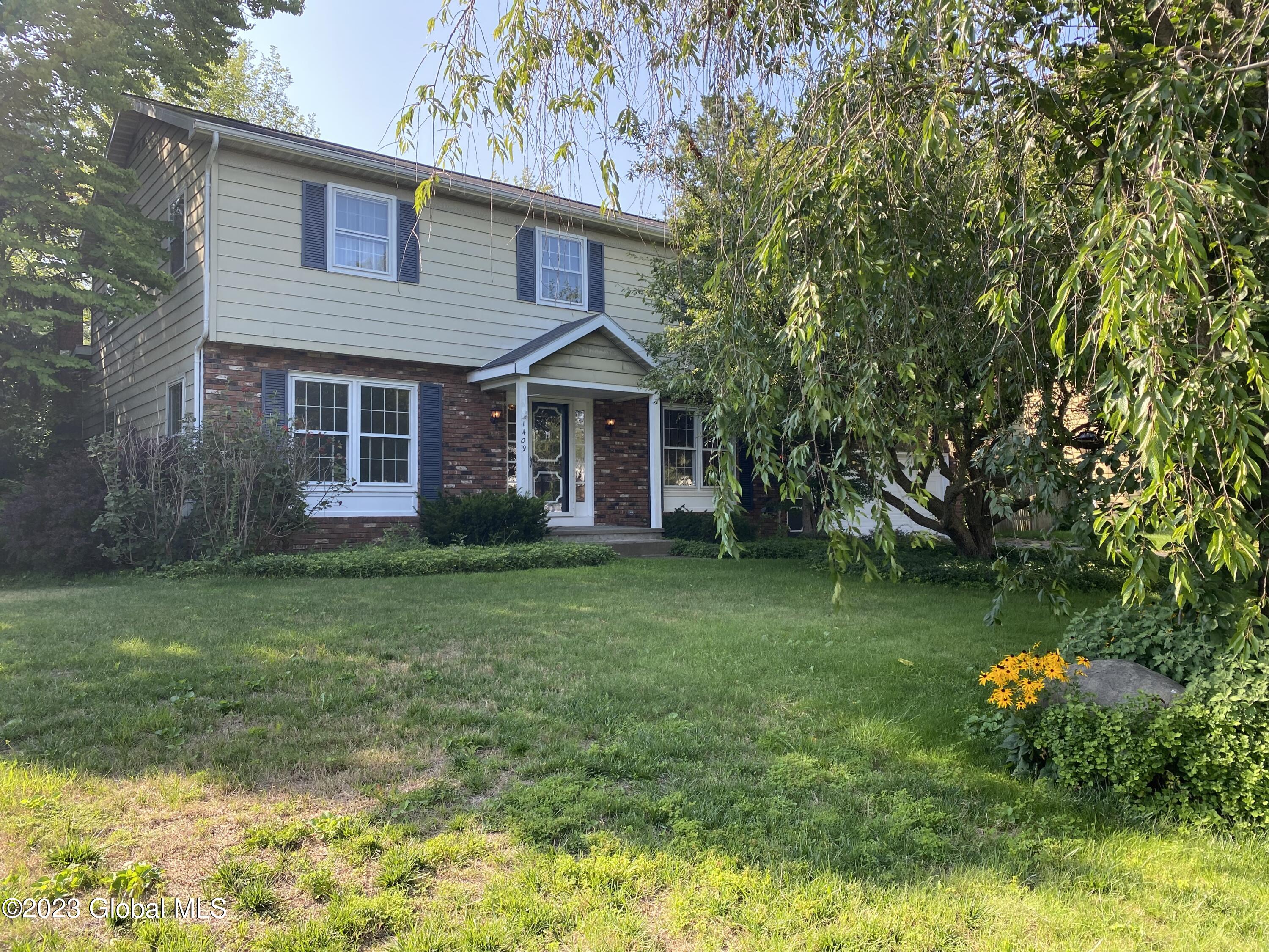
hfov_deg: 67.3
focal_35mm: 26
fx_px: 953
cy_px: 476
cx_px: 634
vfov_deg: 53.1
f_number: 1.8
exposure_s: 1/439
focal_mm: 4.25
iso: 32
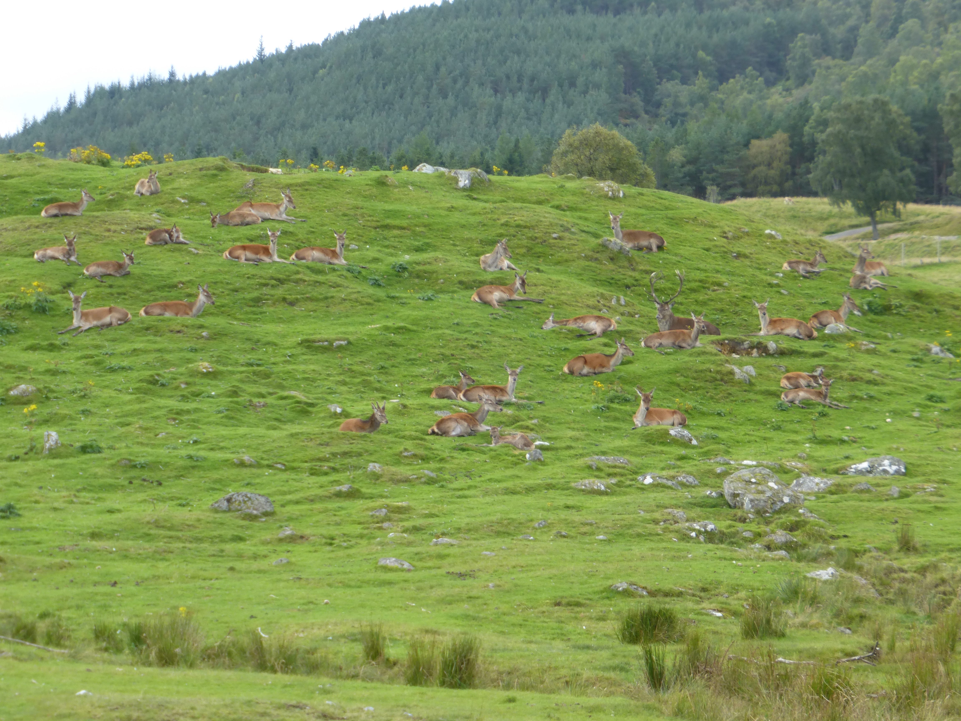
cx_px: 480
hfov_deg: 12.3
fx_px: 4442
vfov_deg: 9.3
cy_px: 360
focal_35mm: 160
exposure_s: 1/100
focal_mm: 25.9
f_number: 5.4
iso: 100
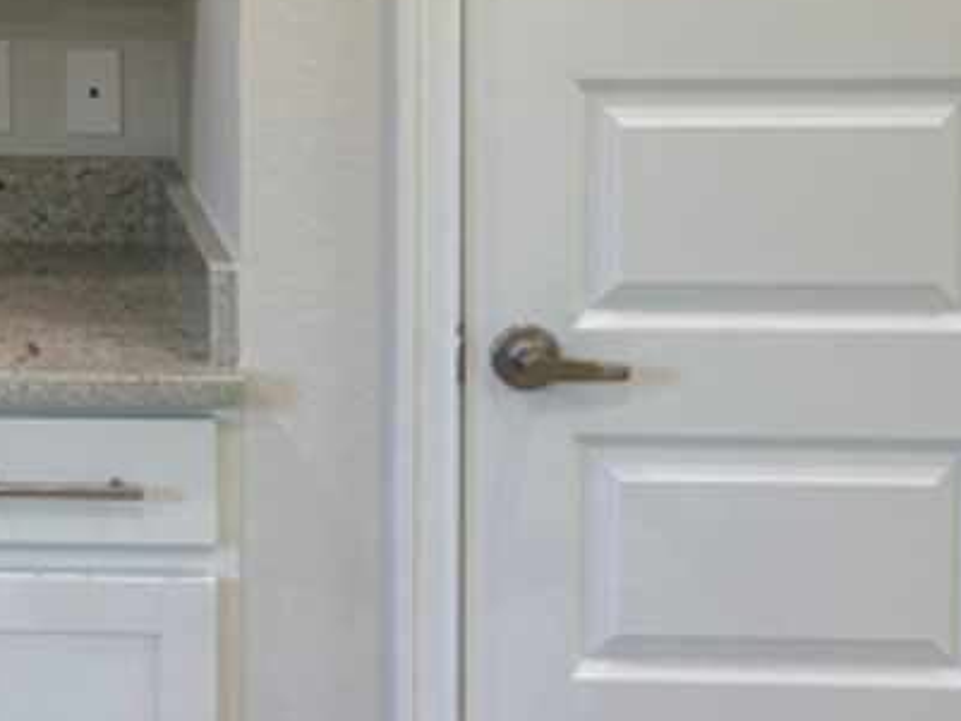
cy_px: -113
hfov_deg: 21.6
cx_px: -240
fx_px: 2305
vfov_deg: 17.1
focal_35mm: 83
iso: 100
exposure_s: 1/120
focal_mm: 5.7
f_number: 1.5
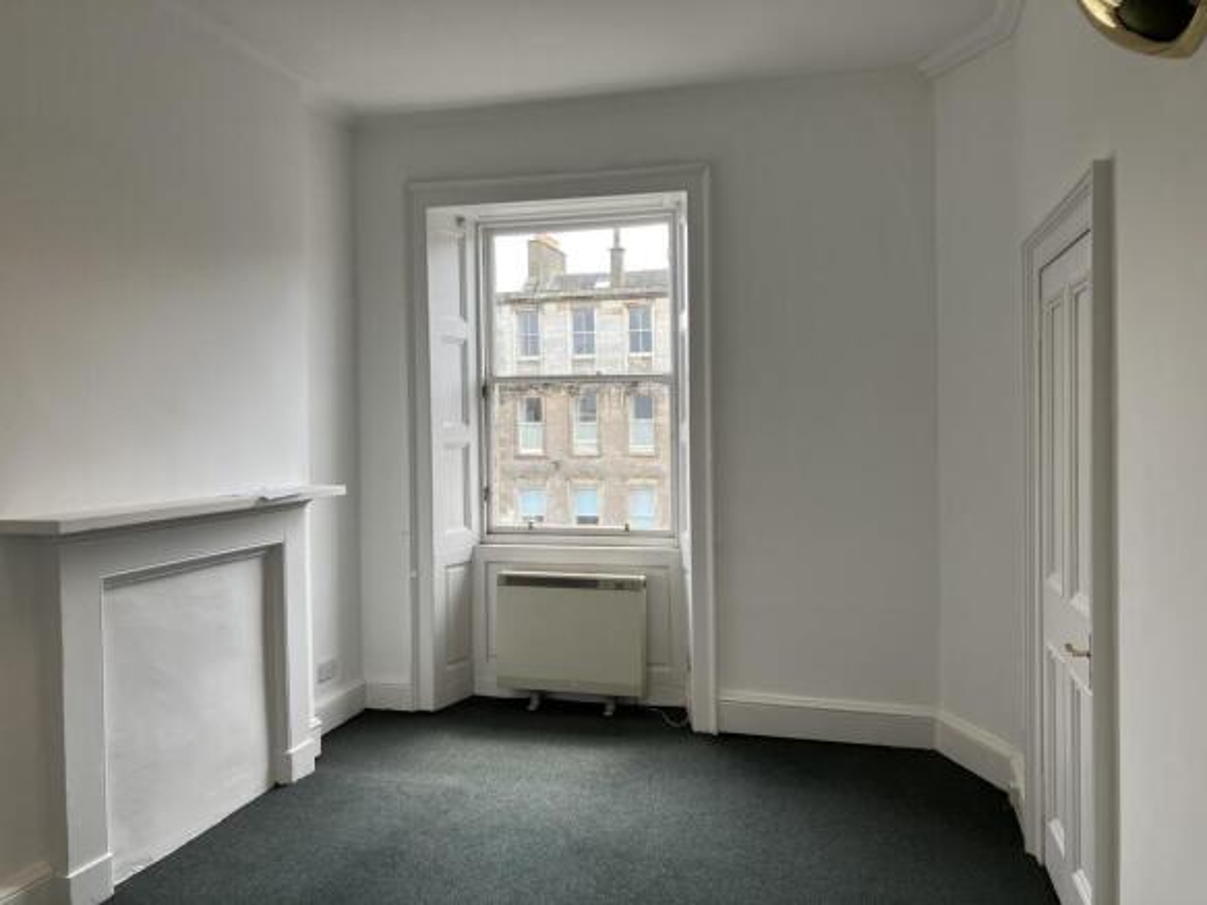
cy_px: 452
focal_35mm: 28
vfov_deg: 49.7
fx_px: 976
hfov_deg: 63.5
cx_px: 604
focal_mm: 3.99
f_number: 1.8
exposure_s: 1/202
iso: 25
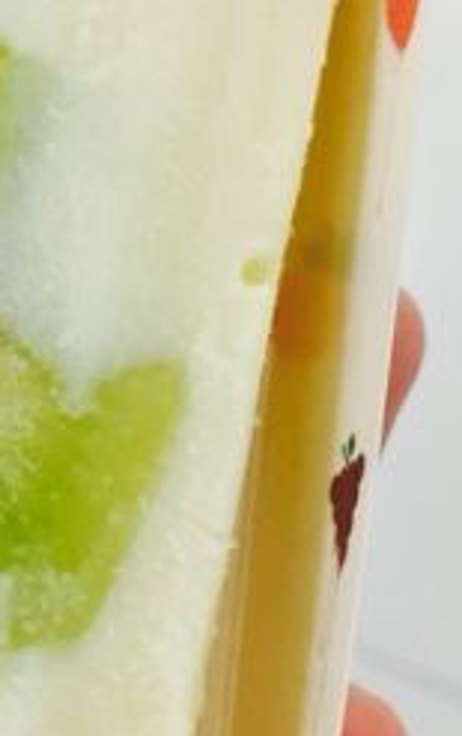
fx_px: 1748
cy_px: 280
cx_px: 13
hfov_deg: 14.8
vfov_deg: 23.7
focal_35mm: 87
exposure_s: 1/30
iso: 64
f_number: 2.2
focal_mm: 4.15
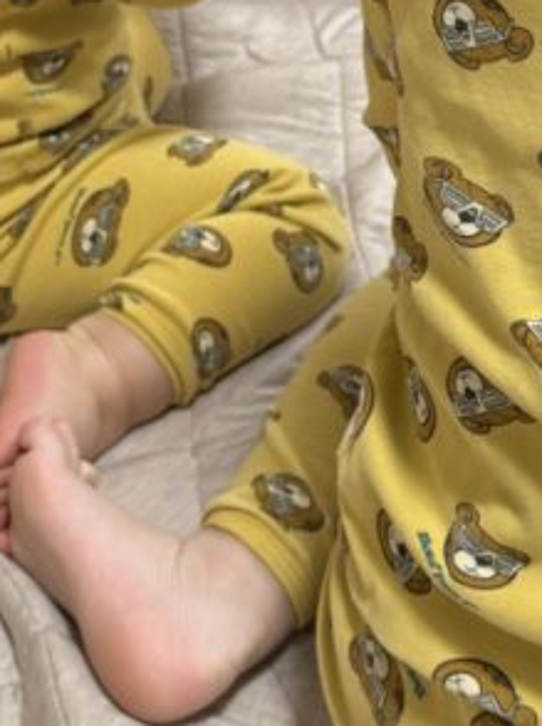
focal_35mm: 84
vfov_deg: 22.6
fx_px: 1757
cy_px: 50
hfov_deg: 17.4
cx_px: 408
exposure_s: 1/50
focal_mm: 6.76
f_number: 1.78
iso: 125
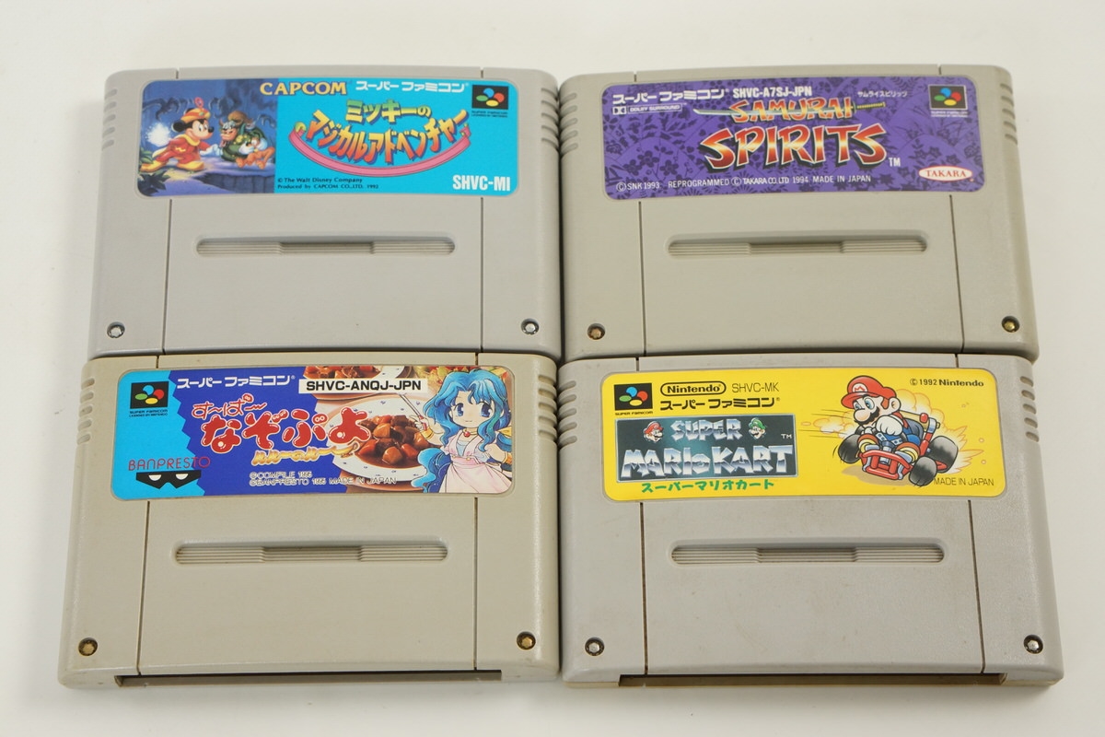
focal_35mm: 75
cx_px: 552
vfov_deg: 18.2
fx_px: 2302
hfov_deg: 27.0
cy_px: 368
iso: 800
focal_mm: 50
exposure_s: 1/80
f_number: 6.3
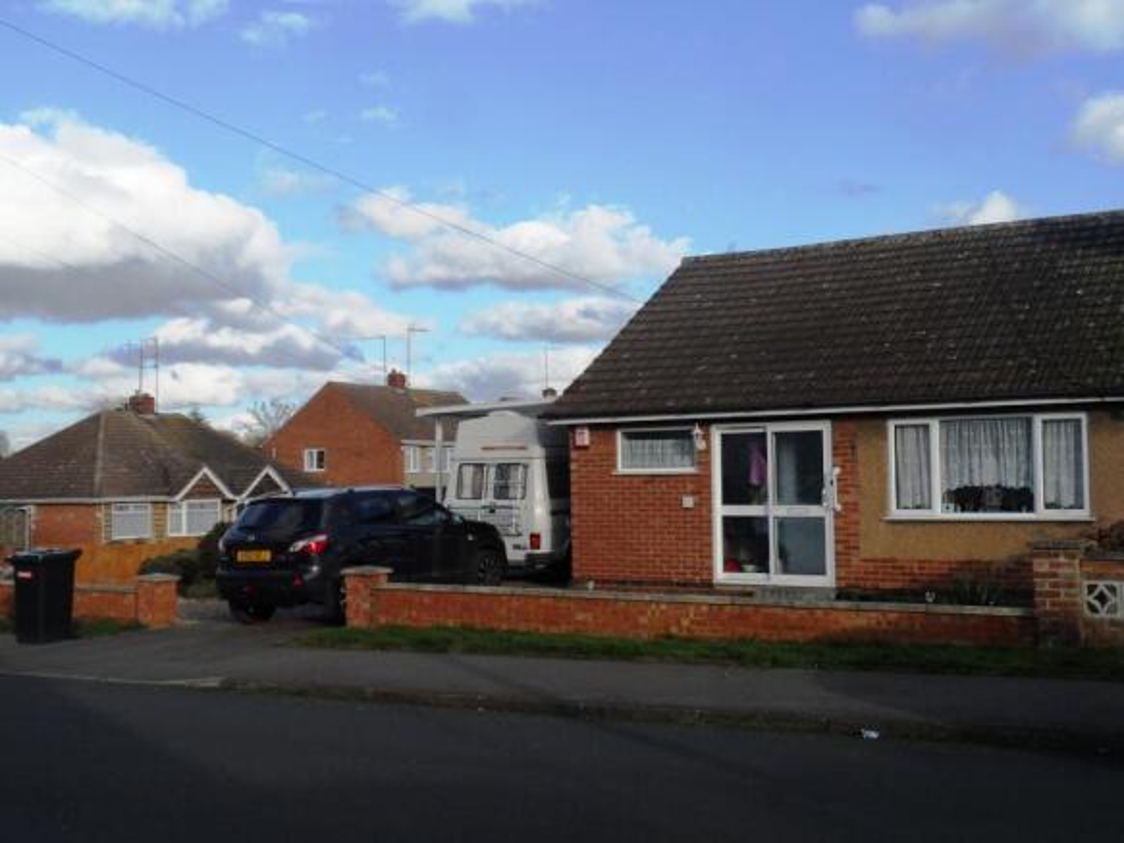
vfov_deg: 35.1
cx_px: 562
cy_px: 422
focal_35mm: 41
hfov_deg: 45.8
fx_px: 1331
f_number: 5.2
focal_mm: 6.8
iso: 100
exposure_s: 1/500
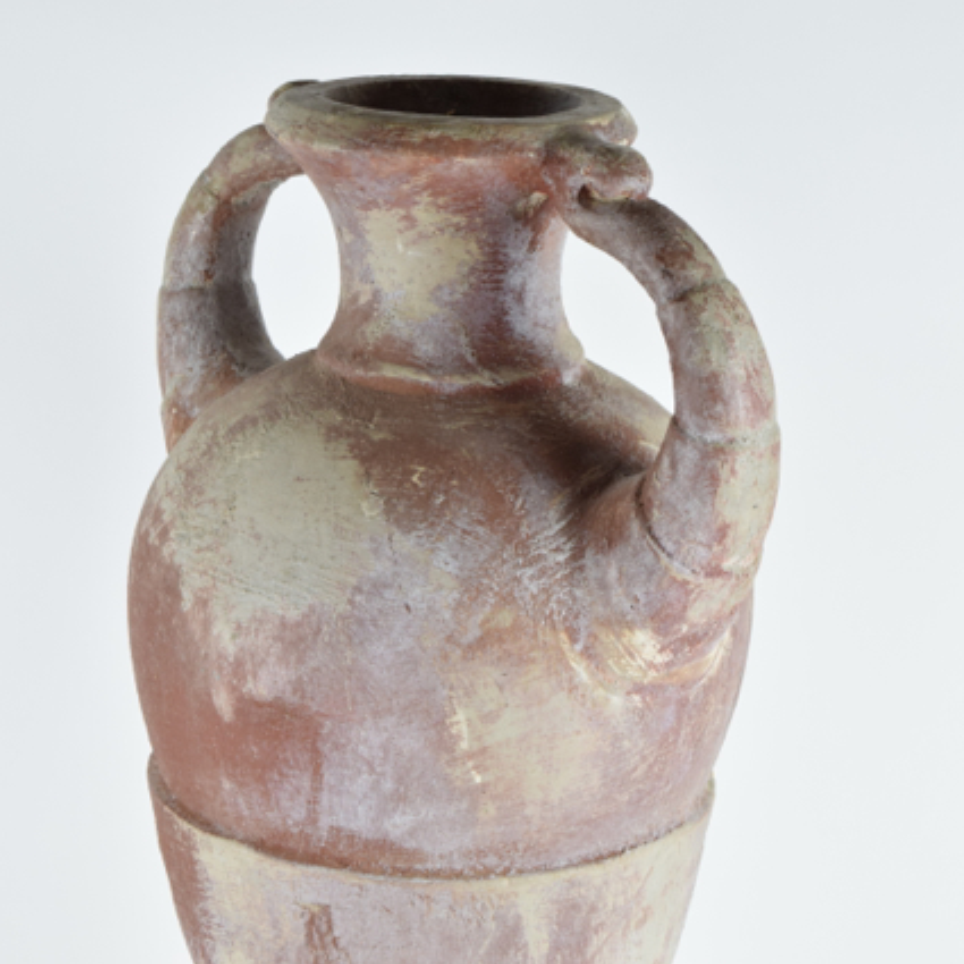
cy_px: 482
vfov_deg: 16.5
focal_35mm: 106
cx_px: 470
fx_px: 3328
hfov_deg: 16.5
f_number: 9
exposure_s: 1/125
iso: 800
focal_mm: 55
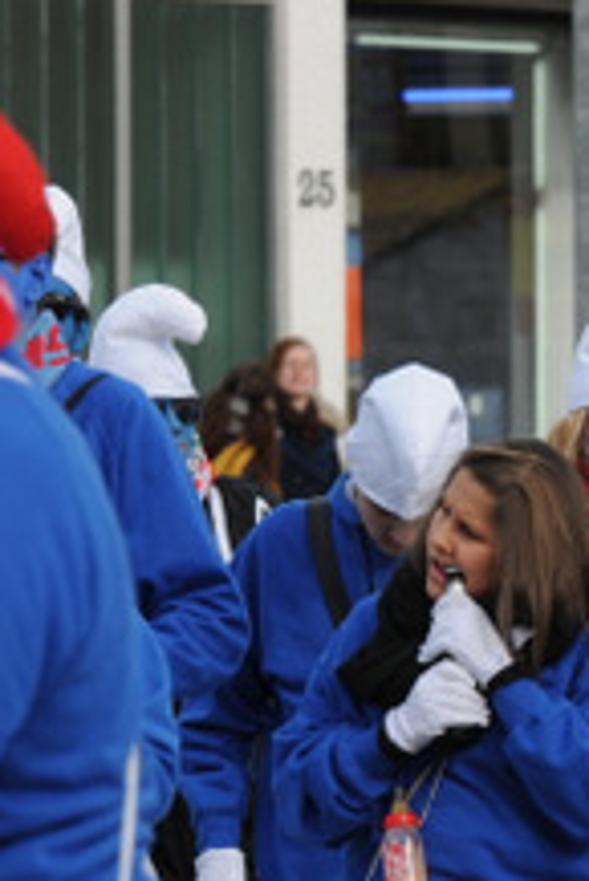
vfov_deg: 3.0
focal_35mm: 690
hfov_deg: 2.0
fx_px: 16905
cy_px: 564
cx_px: 650
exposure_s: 1/320
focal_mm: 200
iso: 200
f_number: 9
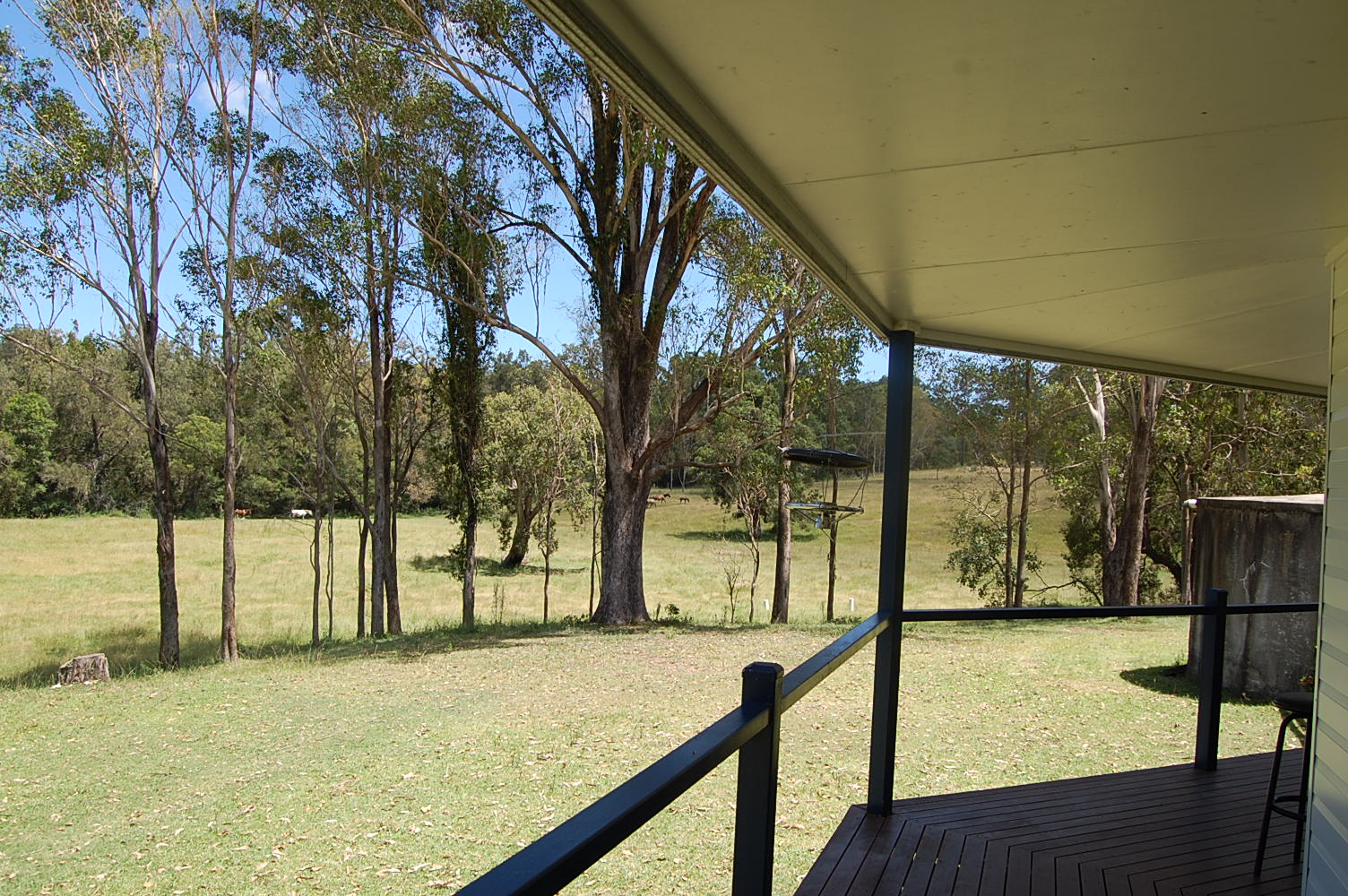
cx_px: 674
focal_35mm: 28
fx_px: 1066
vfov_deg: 45.6
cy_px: 448
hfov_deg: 64.6
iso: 200
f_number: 8
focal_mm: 19
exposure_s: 1/250
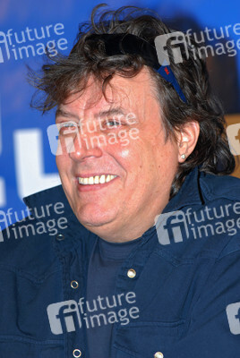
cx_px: 120
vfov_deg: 8.8
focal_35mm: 232
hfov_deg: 5.9
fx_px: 2317
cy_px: 179
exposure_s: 1/40
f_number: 5.6
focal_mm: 155
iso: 200
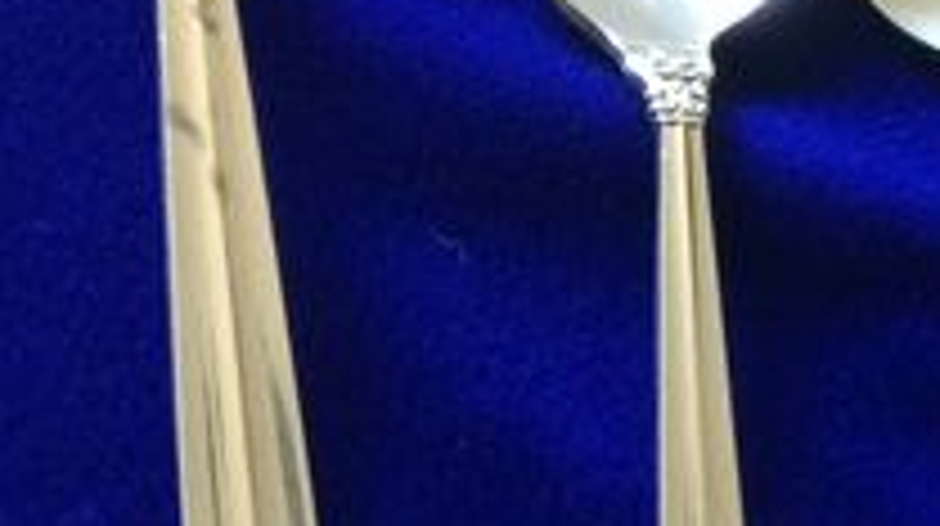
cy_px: 299
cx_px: -216
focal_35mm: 141
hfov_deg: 14.7
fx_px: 3510
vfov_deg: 8.6
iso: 125
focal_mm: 4.12
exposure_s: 1/30
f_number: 2.2
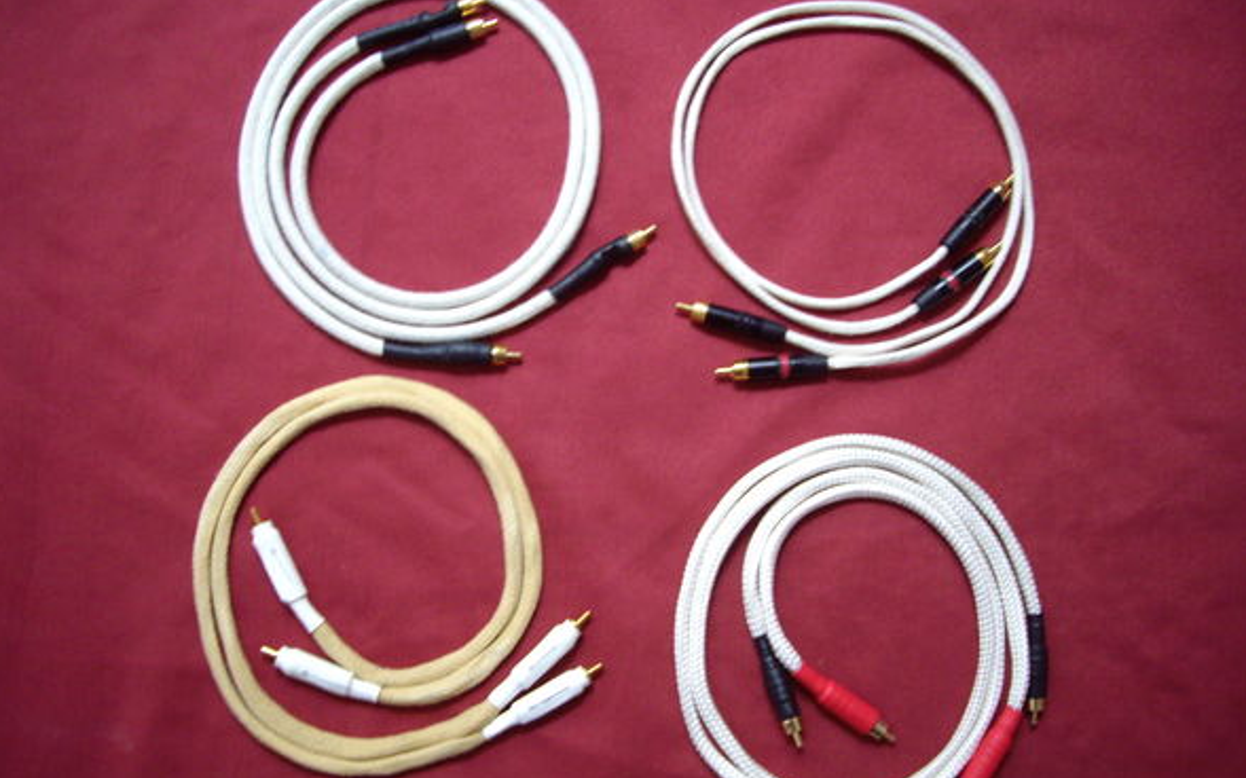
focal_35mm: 41
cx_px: 624
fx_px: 1392
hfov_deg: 48.2
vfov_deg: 31.2
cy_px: 368
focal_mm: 6.2
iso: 200
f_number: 2.7
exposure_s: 1/60
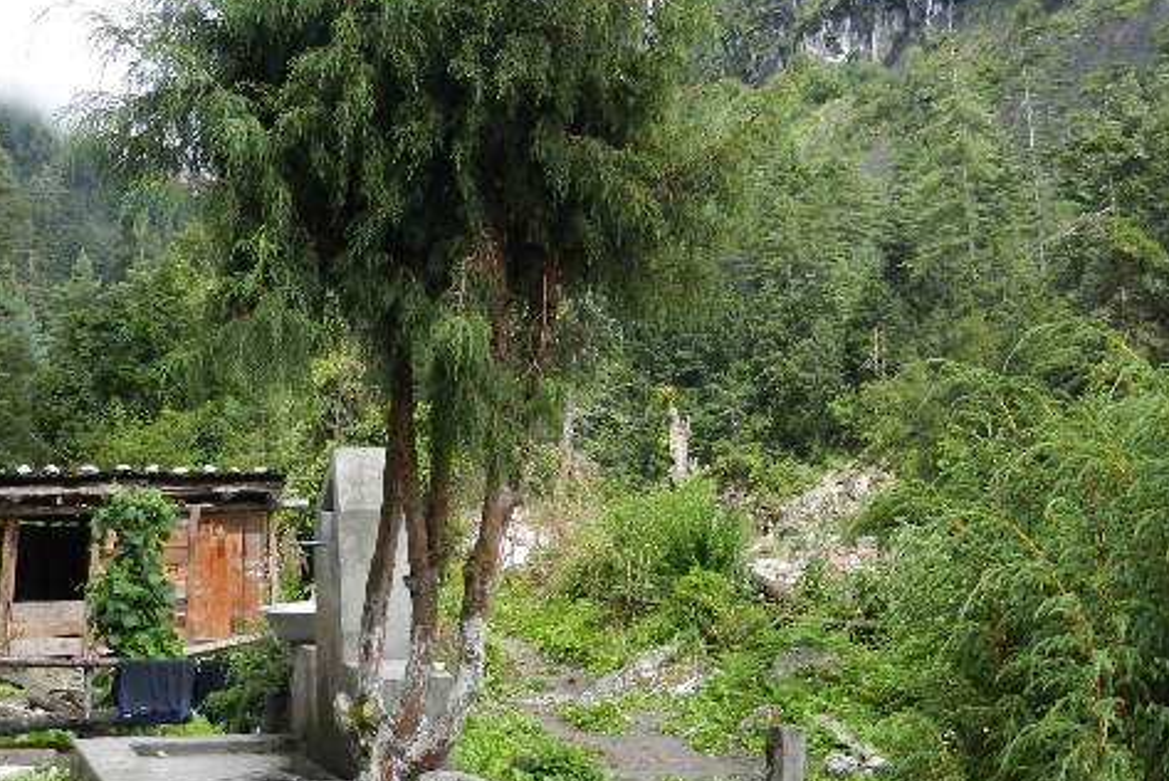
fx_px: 1884
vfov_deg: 23.4
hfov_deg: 34.4
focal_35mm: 58
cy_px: 390
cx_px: 662
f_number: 3.8
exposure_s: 1/800
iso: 160
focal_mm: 5.9
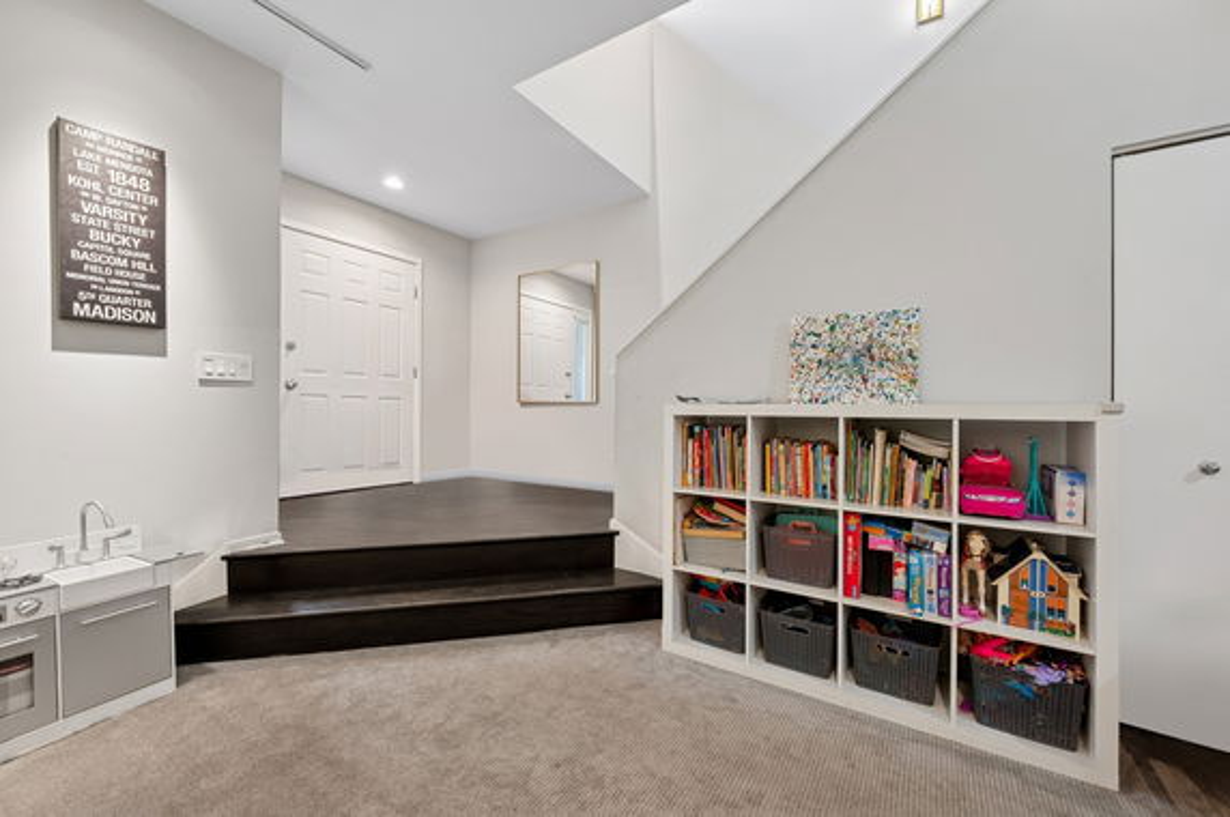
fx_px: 478
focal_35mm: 14
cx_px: 615
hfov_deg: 104.3
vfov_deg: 81.1
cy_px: 408
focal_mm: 14
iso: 200
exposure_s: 1/4
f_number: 9.5
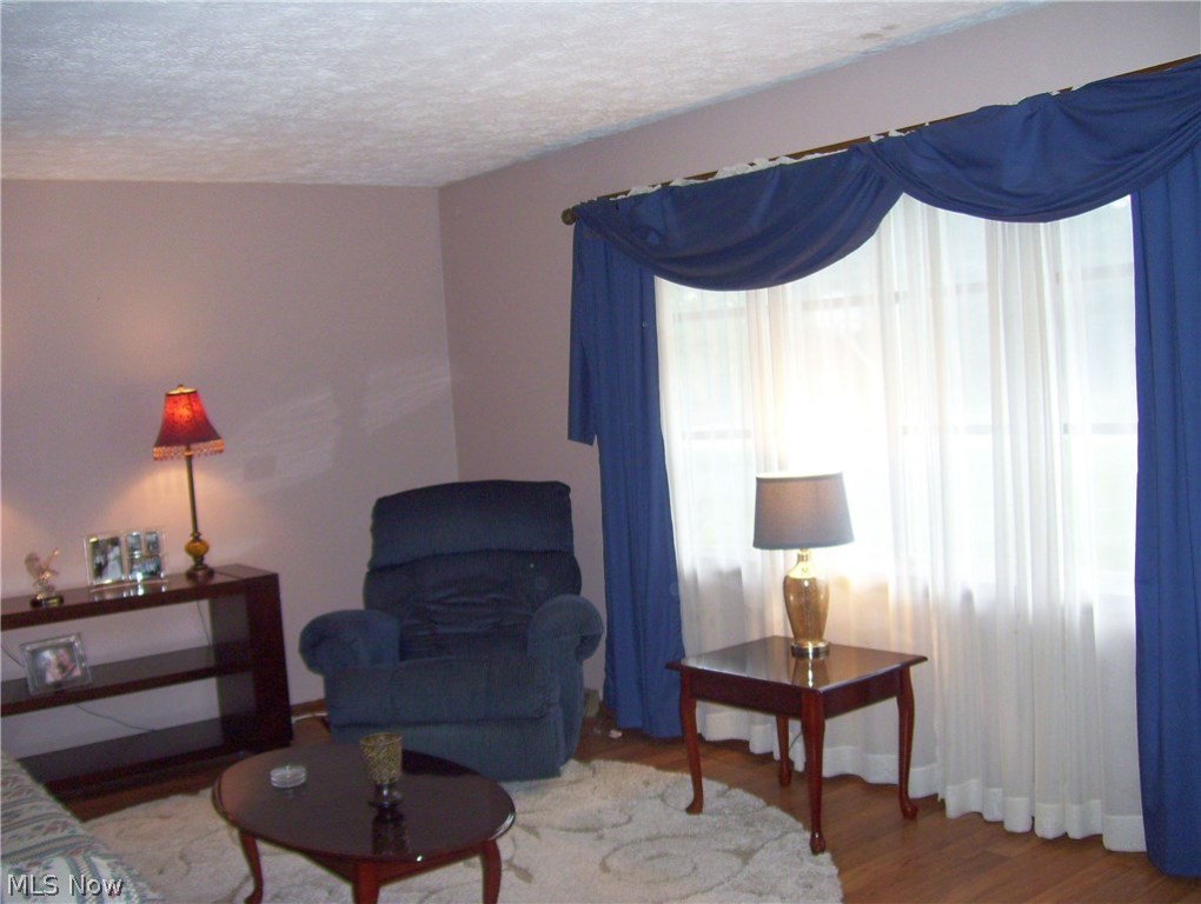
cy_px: 452
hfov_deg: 51.3
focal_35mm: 36
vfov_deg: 39.7
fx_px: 1251
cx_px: 600
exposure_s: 1/60
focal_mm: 6
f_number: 2.7
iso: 200
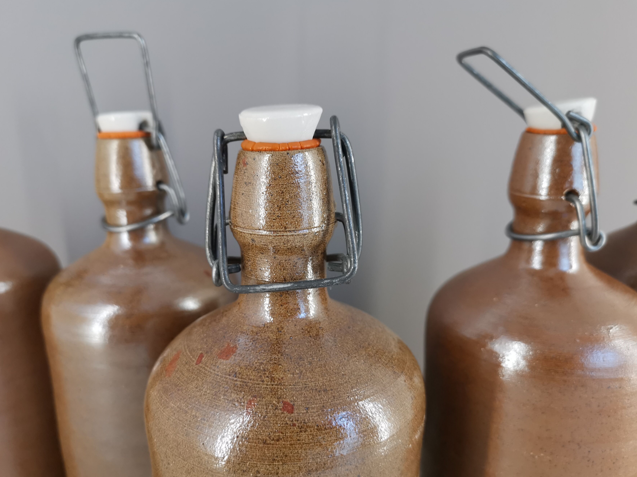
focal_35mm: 28
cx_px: 309
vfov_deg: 49.7
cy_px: 241
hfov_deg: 63.4
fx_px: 515
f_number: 1.8
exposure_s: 1/100
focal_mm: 5.58
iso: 125
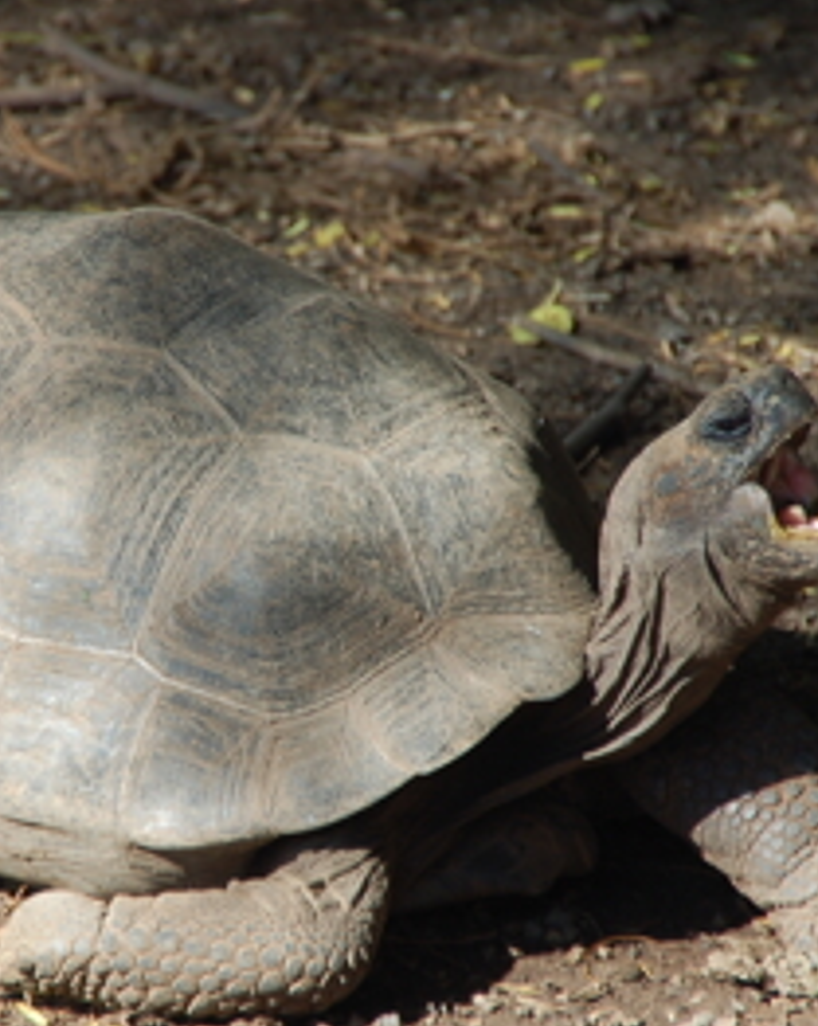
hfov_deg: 2.1
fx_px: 22403
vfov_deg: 2.6
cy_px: 505
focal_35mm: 739
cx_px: 204
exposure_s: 1/160
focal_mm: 250
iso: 200
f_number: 6.3
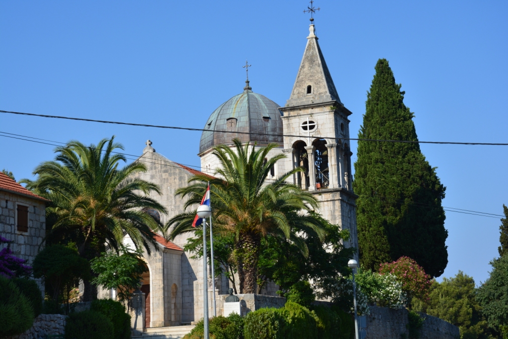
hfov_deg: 29.9
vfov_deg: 20.2
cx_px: 254
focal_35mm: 68
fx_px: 953
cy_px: 170
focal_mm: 45
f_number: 8
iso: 250
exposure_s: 1/500
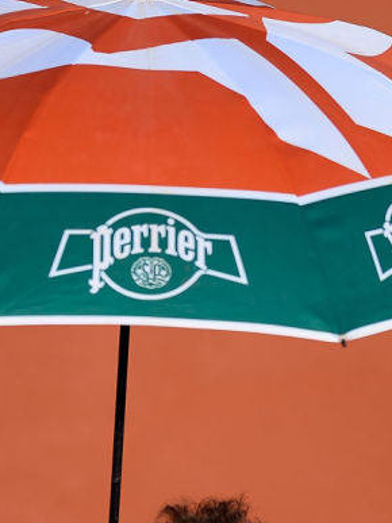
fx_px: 15757
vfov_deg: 1.9
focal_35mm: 1043
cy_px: 380
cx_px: 55
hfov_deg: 1.4
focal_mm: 400
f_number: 2.8
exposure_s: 1/8000
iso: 320
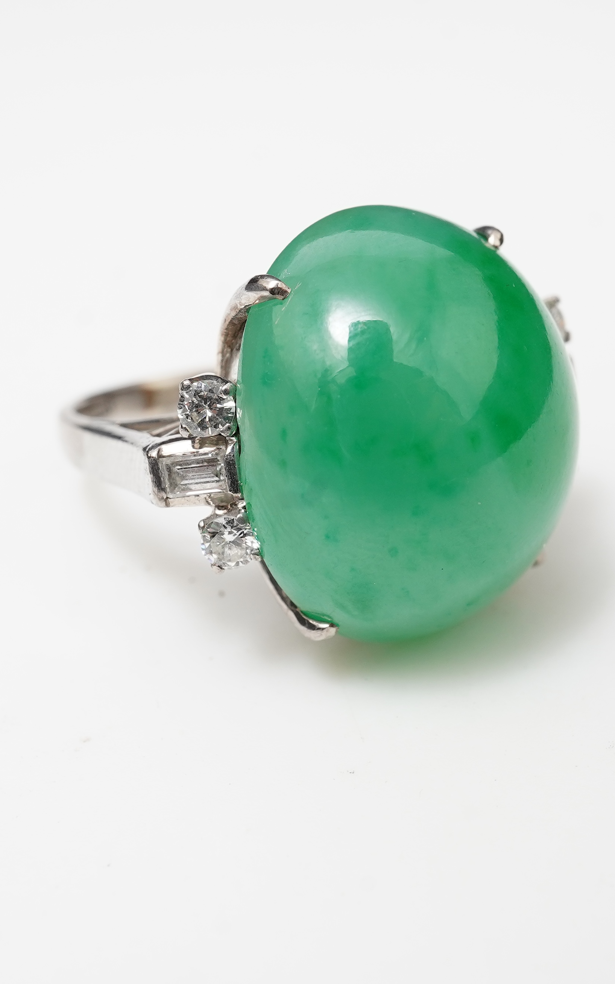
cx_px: 341
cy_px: 493
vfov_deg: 29.8
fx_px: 1850
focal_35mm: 69
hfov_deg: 18.9
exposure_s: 1/125
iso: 400
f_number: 18
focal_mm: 30
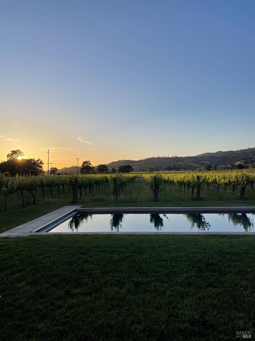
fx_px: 246
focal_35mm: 25
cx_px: 128
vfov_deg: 69.4
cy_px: 170
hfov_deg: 54.9
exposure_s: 1/2336
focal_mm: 5.1
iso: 32
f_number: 1.6
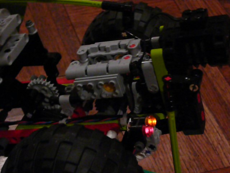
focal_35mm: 79
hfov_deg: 24.7
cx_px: 115
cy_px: 86
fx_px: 525
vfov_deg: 18.7
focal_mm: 13.2
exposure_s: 1/30
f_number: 4.8
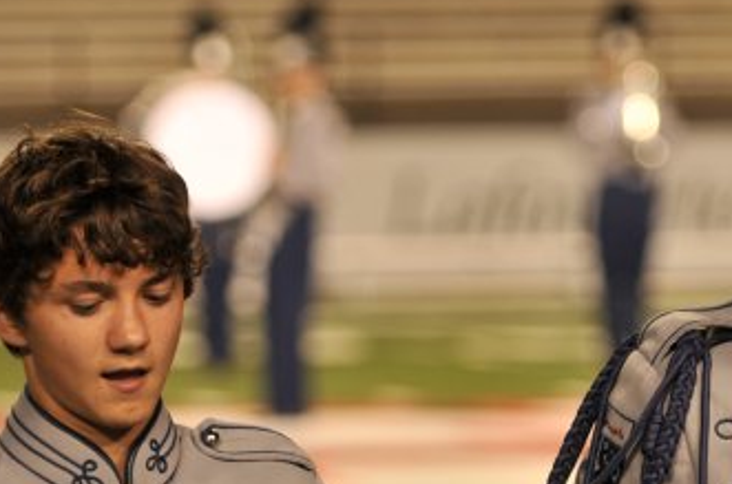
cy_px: 483
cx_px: 520
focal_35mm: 381
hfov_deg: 5.4
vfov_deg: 3.6
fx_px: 7733
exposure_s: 1/80
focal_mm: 105
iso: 200
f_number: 2.8
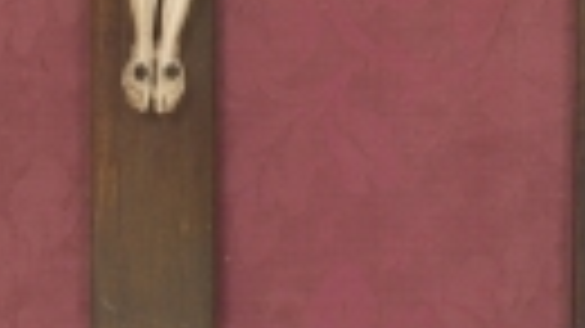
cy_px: -413
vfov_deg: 4.3
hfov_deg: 7.7
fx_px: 4327
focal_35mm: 279
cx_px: 153
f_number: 22
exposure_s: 1/30
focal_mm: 45
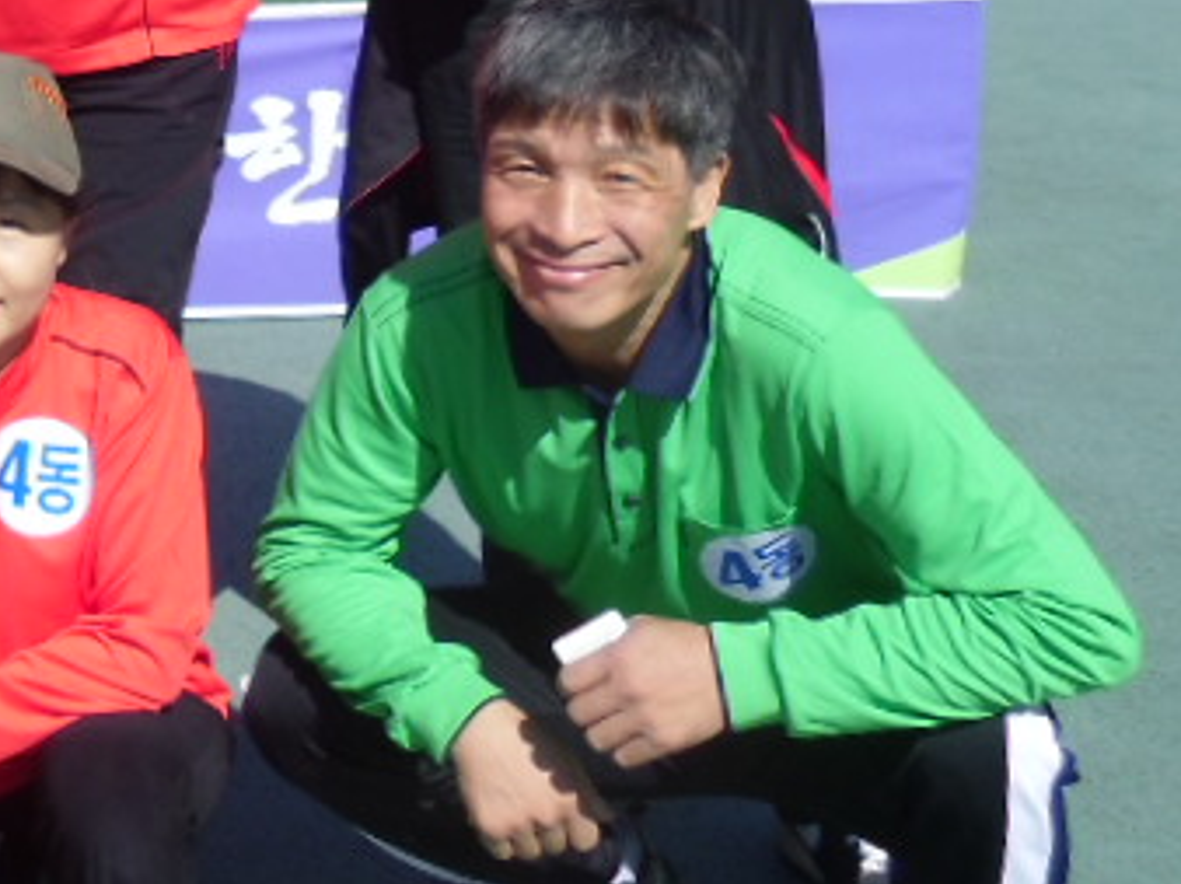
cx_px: -517
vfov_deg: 15.1
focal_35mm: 94
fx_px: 3205
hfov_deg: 18.8
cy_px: -203
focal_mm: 5.6
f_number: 3.3
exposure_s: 1/824
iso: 80
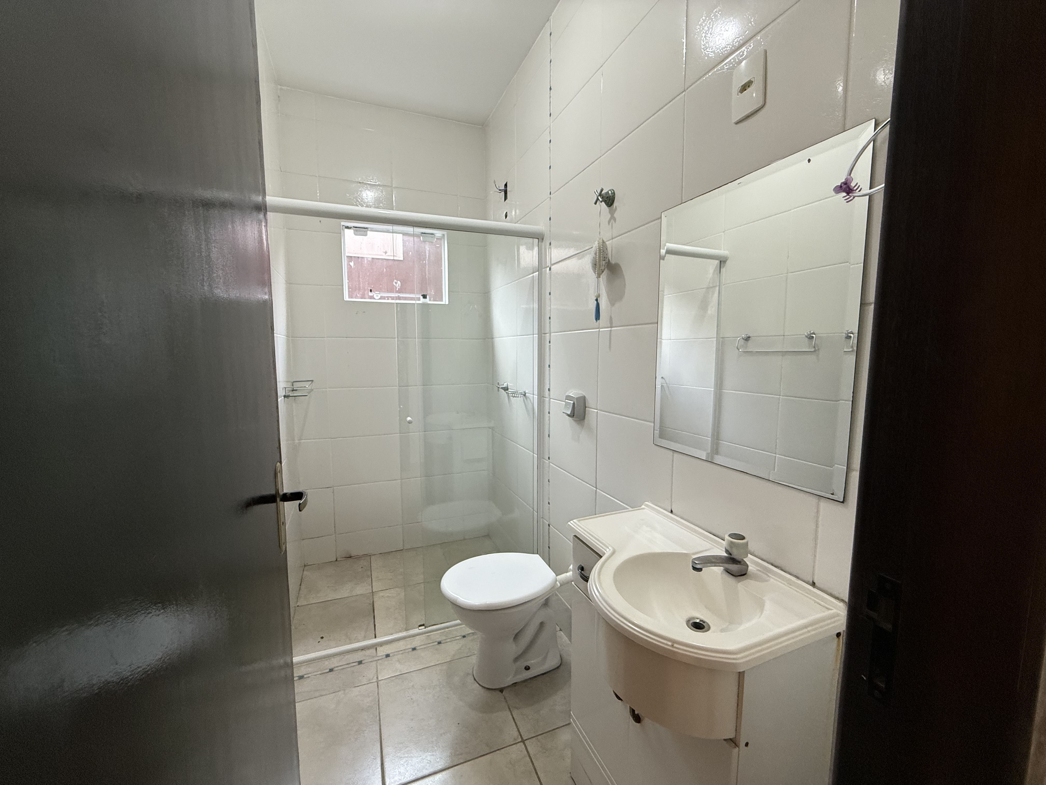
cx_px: 523
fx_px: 423
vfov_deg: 85.7
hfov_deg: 102.1
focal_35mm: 14
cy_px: 392
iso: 250
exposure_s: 1/120
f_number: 2.2
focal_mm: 2.22
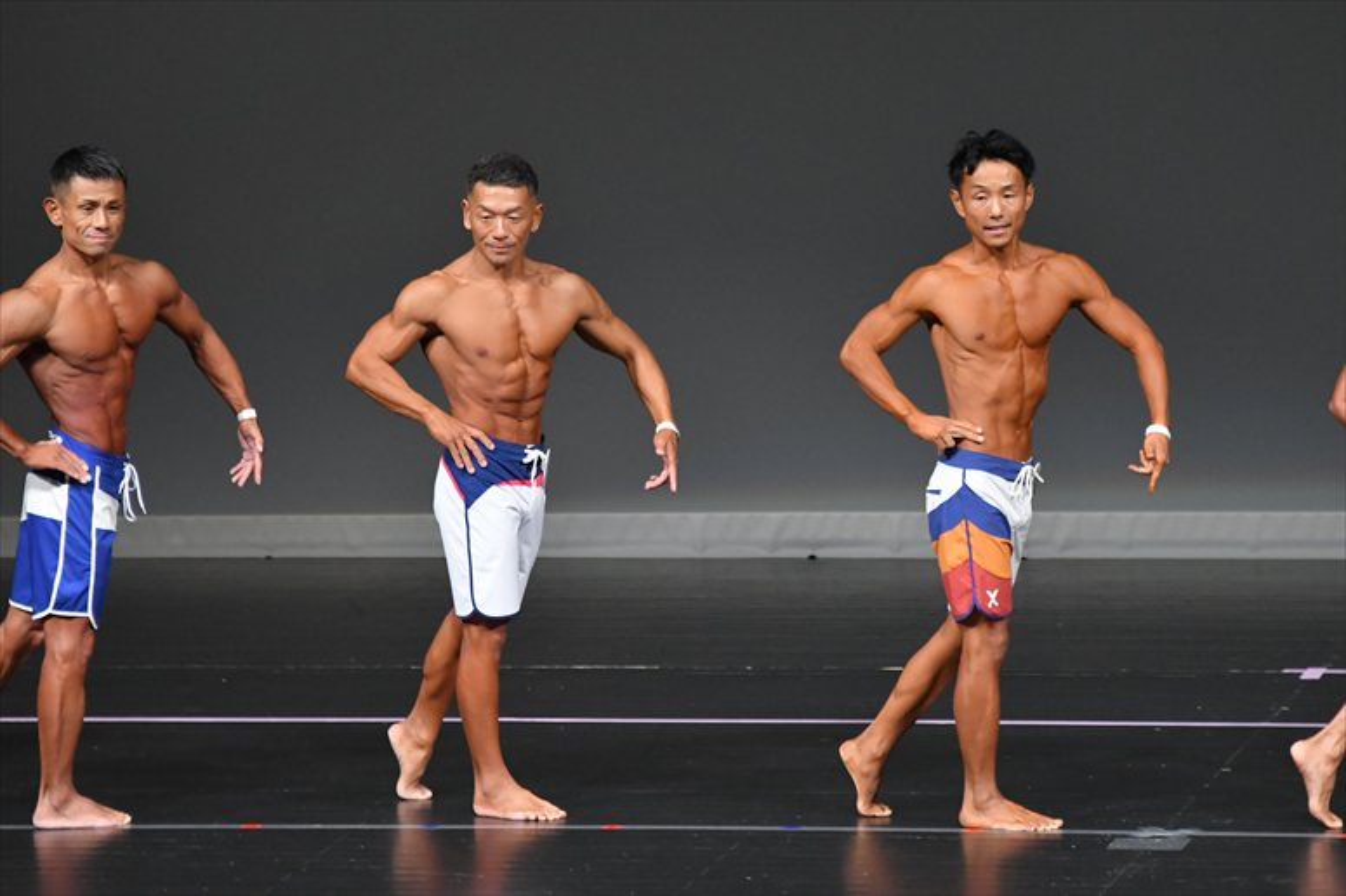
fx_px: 11772
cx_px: 673
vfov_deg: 4.4
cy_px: 448
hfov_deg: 6.5
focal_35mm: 315
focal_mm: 210
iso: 4000
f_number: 5.6
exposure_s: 1/400
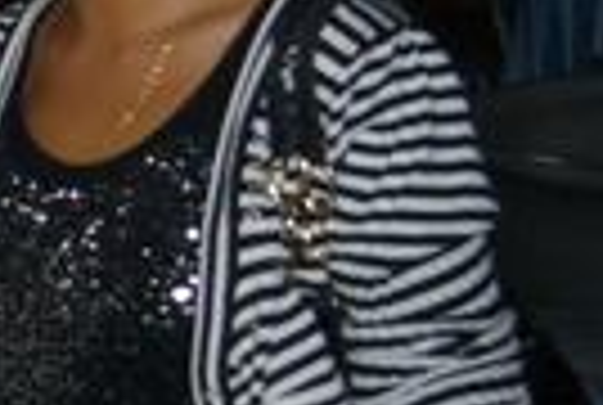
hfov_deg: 15.5
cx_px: -288
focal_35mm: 122
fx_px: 2048
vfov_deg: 11.3
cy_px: 104
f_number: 2.8
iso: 100
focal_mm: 5.8
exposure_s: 1/60
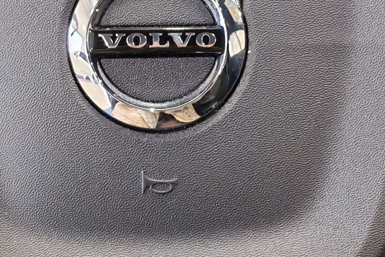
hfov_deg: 14.9
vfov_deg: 9.9
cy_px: 55
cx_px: 166
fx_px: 1475
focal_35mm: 138
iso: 1009
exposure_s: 1/50
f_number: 1.9
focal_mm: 6.12
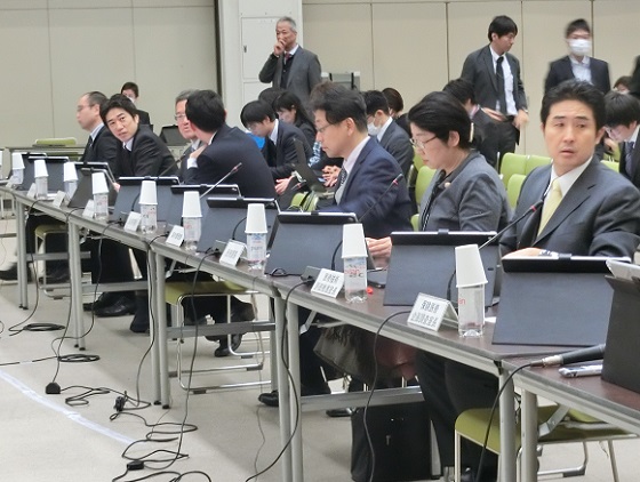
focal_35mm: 80
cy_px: 241
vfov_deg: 18.5
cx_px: 320
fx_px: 1482
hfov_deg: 24.4
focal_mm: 14.3
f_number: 5.4
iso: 800
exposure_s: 1/13
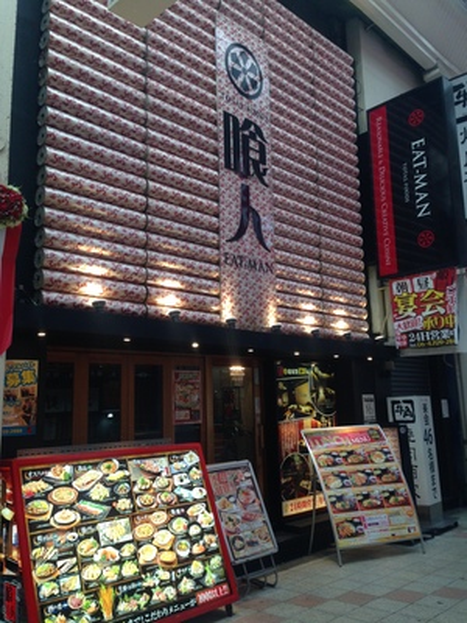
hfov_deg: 42.9
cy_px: 312
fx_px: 594
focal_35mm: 33
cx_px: 234
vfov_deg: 55.4
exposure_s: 1/120
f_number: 2.4
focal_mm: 4.12
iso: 80
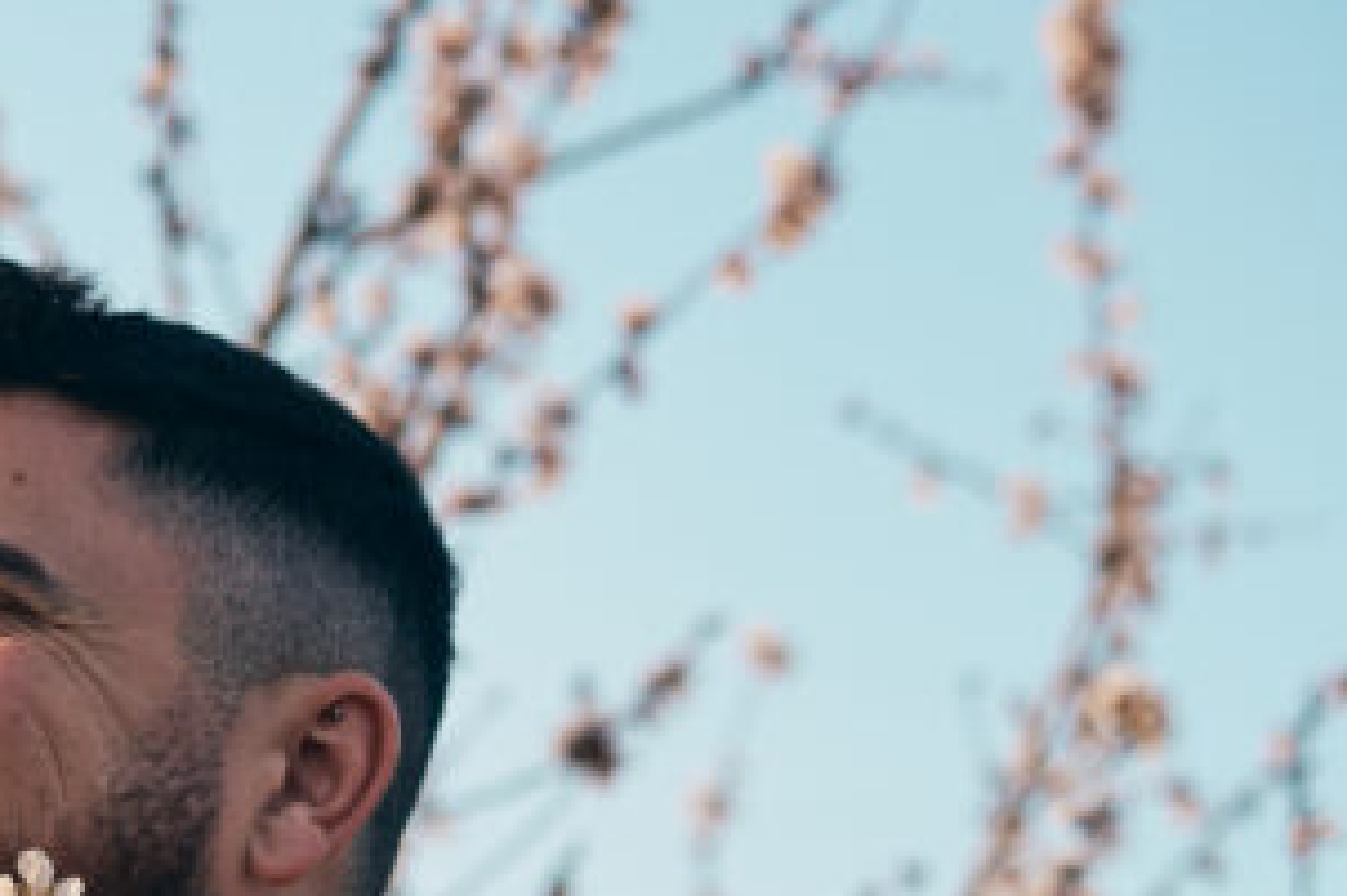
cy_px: 945
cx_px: 67
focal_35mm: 140
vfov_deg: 9.7
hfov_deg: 14.5
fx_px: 5235
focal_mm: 55
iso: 80
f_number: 3.2
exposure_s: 1/500
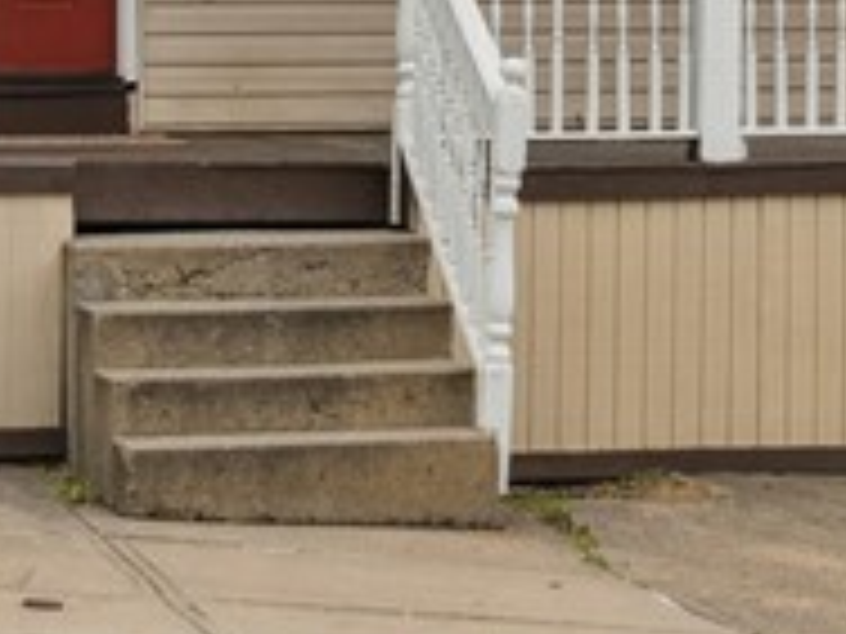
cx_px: 464
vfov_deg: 7.0
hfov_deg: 9.7
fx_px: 5010
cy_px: -697
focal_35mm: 205
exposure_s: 1/100
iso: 100
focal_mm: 37
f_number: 6.3
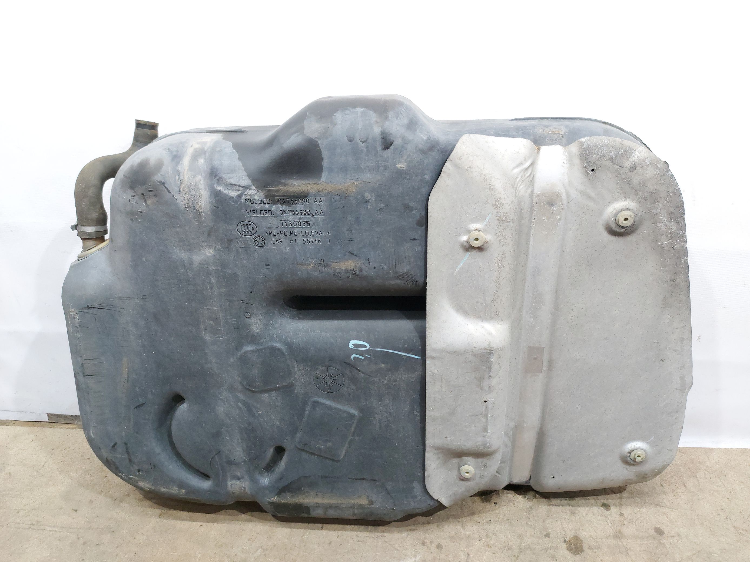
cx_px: 375
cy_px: 281
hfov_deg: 71.6
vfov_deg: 56.8
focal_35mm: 24
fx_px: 520
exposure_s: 1/50
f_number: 1.8
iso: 200
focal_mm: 5.23
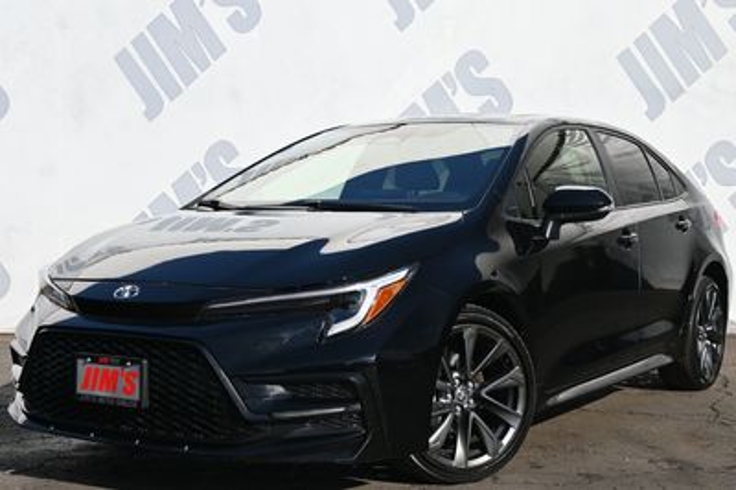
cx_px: 368
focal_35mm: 54
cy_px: 245
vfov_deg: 25.0
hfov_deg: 36.9
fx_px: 1103
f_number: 5.6
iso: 100
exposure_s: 1/250
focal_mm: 36
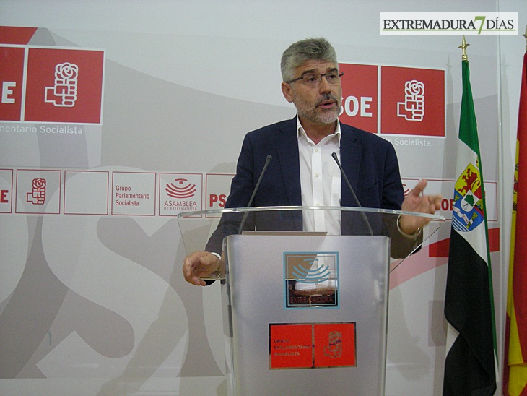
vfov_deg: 32.9
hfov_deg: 42.9
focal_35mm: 44
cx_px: 264
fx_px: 670
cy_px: 198
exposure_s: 1/65.8
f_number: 3.1
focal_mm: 7.1
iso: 206
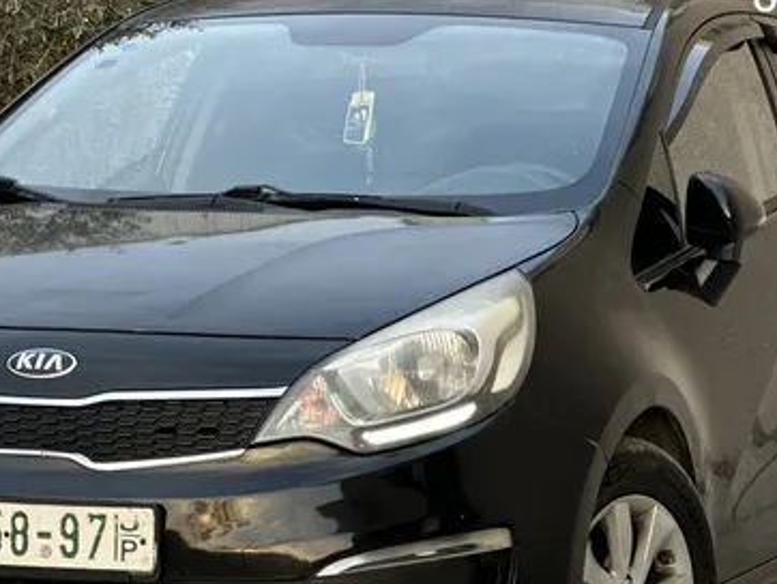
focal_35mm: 136
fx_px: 3055
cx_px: 326
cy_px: 378
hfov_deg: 14.5
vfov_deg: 10.9
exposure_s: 1/121
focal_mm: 9
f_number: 2.8
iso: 160
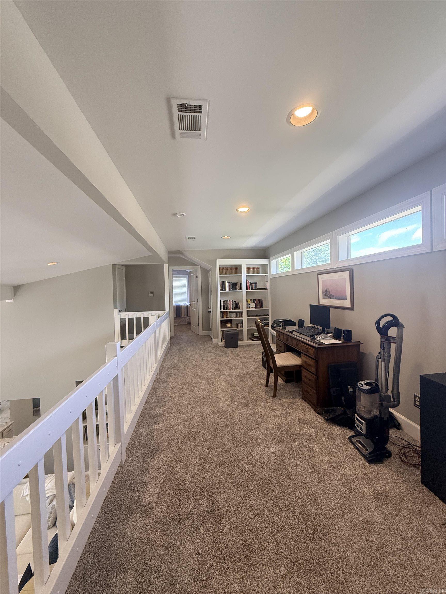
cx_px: 223
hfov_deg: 85.7
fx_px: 241
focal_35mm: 14
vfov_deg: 102.1
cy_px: 297
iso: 200
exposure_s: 1/120
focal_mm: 2.22
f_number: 2.2
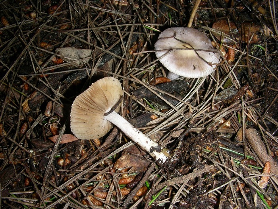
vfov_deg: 37.7
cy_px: 104
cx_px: 139
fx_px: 305
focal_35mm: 38
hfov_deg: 49.0
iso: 50
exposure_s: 1/60.1
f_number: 6.8
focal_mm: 6.3
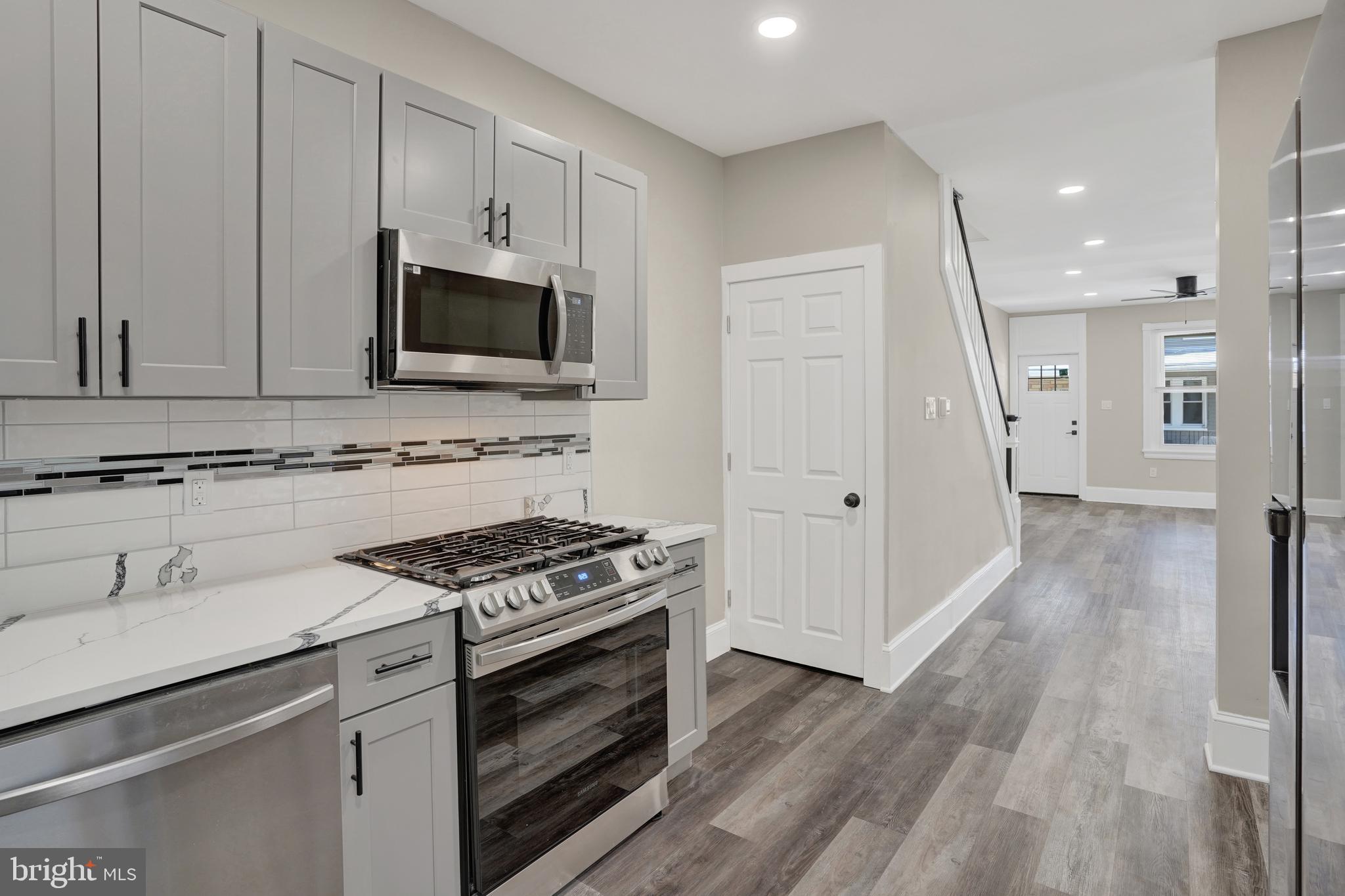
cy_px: 448
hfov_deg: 93.3
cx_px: 672
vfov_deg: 70.4
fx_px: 635
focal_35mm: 17
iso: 400
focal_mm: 17
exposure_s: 1/8
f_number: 9
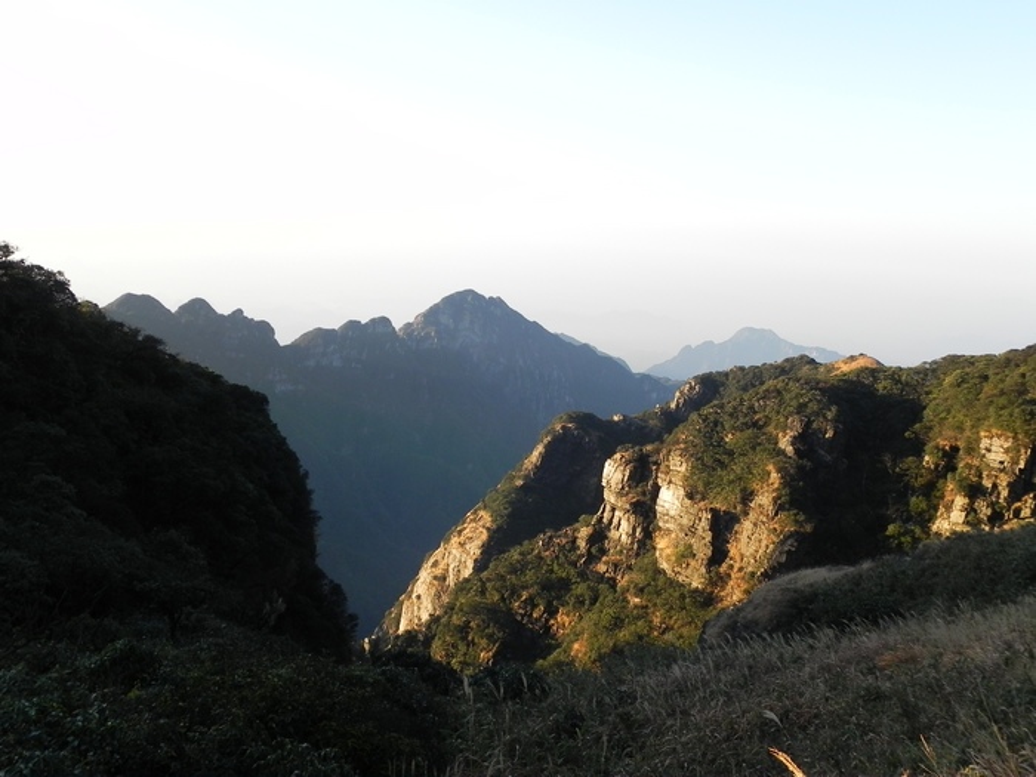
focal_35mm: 37
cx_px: 518
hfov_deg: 50.1
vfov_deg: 38.7
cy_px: 388
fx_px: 1107
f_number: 4.5
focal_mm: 6.6
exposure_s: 1/202
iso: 160
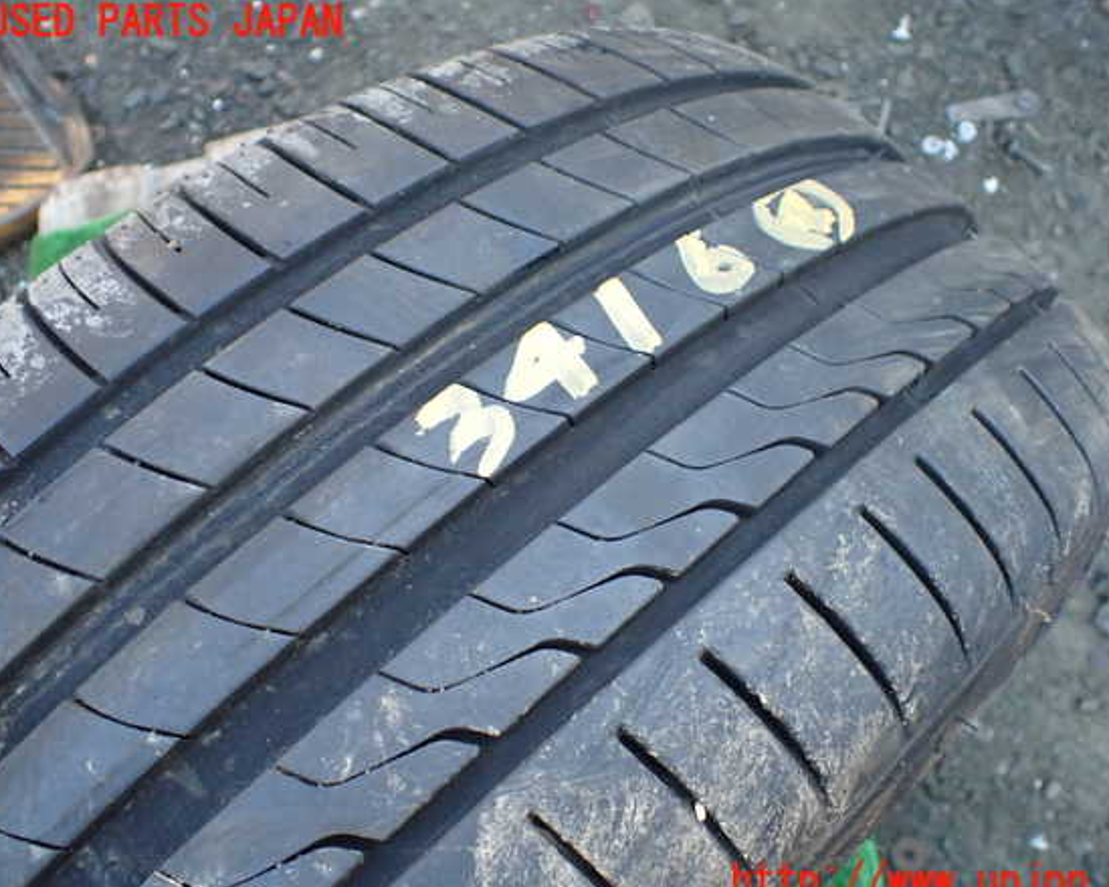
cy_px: 453
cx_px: 582
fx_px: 1050
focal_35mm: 32
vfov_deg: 45.8
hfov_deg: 55.6
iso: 500
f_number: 2.3
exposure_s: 1/125
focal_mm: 5.4
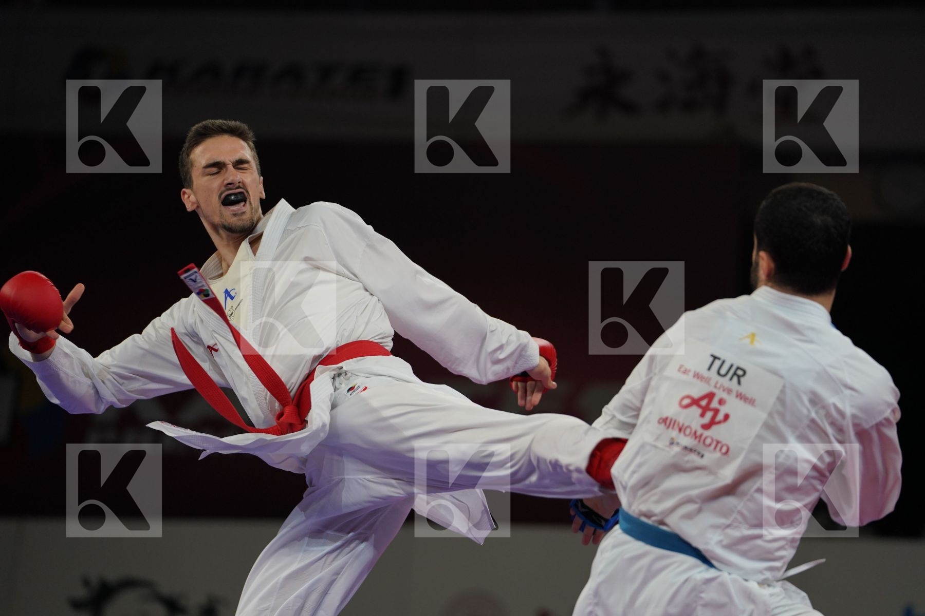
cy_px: 308
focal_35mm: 192
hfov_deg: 10.7
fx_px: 4933
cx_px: 462
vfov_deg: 7.2
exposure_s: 1/1000
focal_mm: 192
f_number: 2.8
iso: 1000
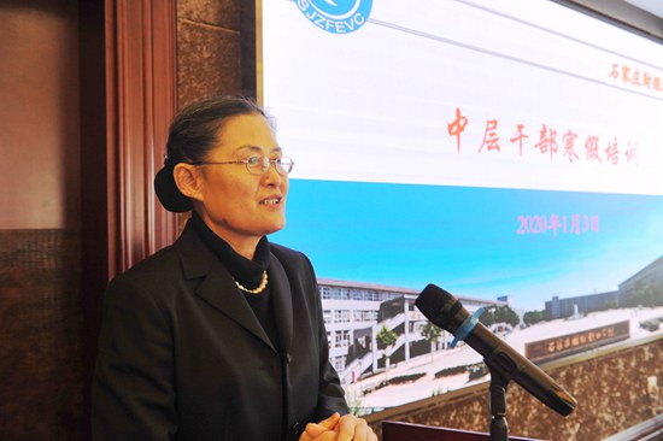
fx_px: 626
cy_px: 220
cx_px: 332
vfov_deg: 38.8
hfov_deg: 55.8
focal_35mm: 34
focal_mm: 34
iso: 1000
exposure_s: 1/125
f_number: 4
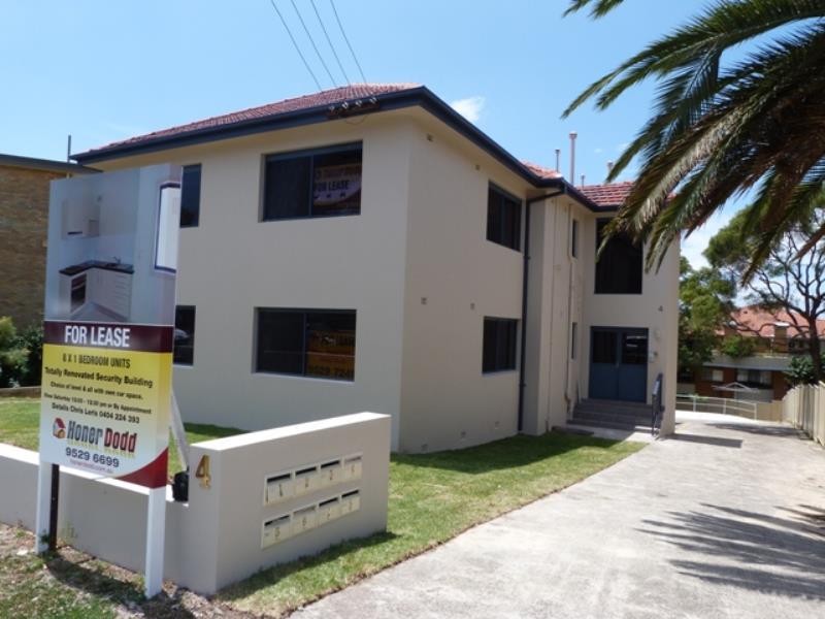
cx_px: 412
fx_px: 596
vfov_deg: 54.9
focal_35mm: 25
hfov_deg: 69.4
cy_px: 310
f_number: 5.6
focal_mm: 4.5
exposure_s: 1/250
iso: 80
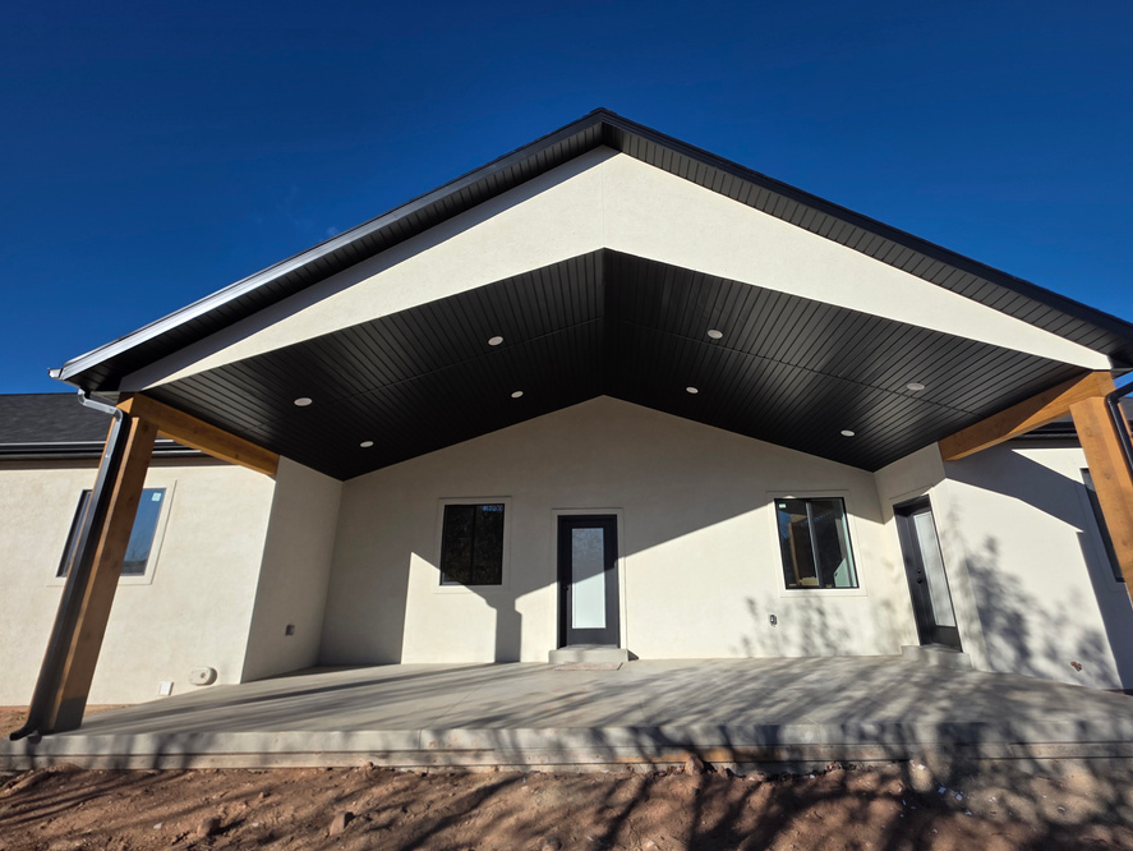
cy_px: 428
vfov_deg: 81.8
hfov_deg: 98.1
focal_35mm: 15
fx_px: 491
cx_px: 597
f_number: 1.9
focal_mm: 2.2
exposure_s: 1/2643
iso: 40
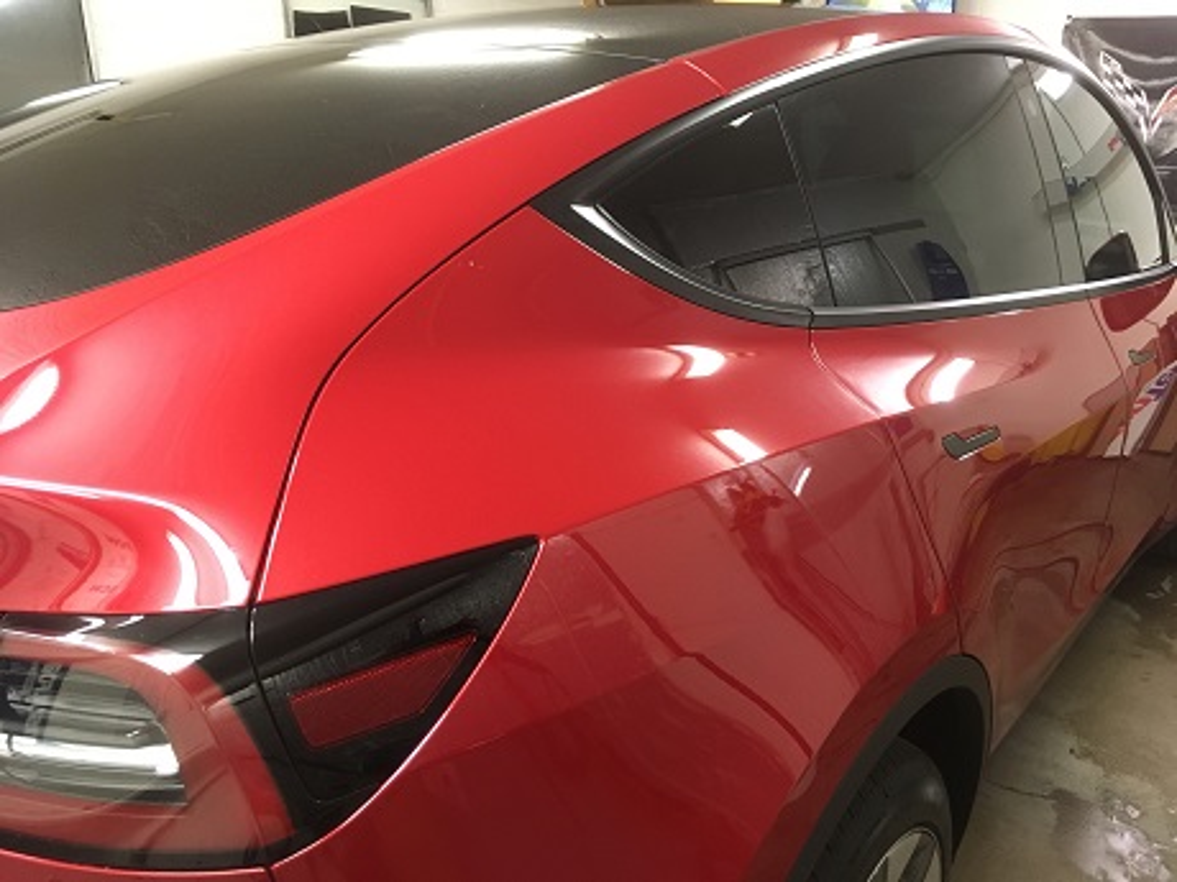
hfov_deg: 61.7
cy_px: 441
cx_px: 588
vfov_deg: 48.2
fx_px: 986
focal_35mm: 29
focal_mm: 4.15
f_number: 2.2
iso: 160
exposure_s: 1/30
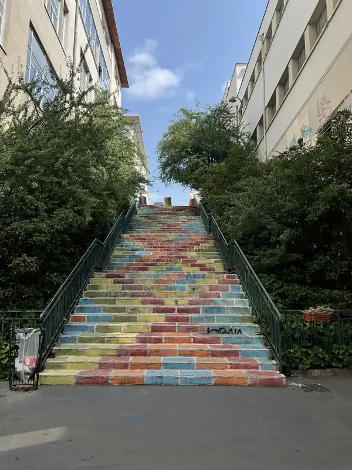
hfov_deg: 48.2
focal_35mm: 29
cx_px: 176
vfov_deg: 61.7
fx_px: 393
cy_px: 235
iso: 25
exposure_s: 1/804
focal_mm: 3
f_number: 1.8
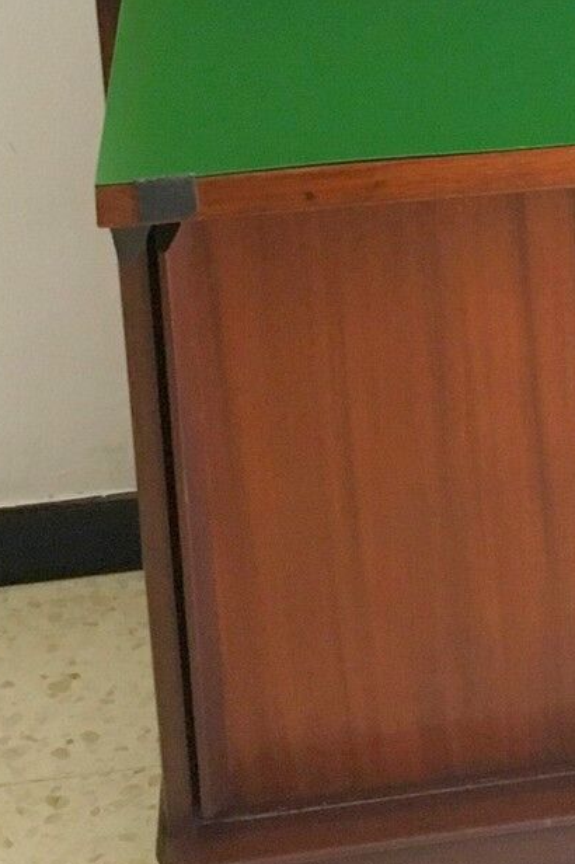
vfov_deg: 19.4
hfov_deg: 13.4
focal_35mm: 98
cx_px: 764
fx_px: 2350
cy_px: -216
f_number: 2.2
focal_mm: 4.15
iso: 200
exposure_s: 1/33
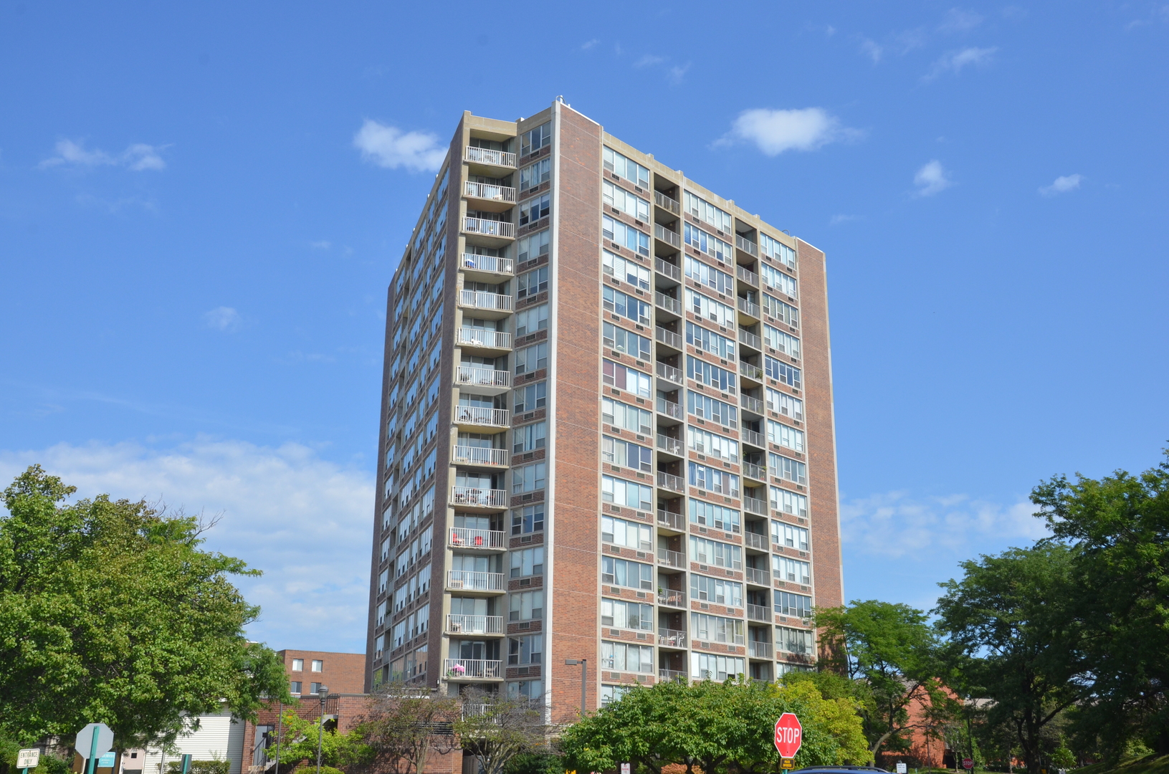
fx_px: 1215
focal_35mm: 38
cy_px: 387
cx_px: 584
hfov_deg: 51.4
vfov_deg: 35.3
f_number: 11
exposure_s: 1/500
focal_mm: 25
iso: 400
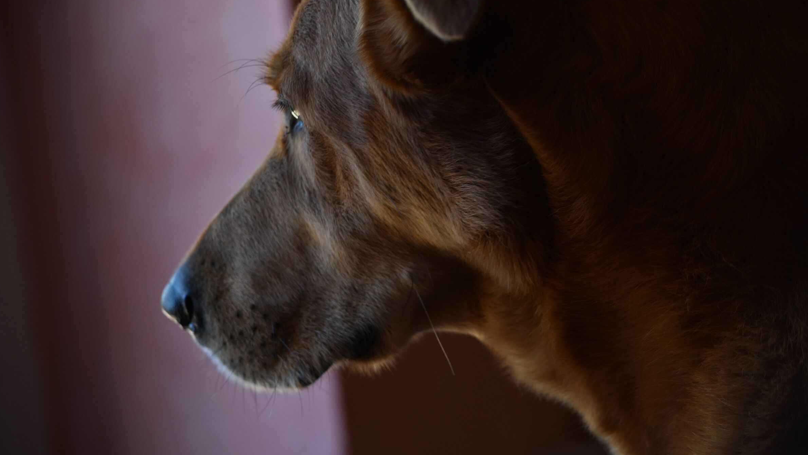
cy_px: 197
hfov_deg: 16.0
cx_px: 402
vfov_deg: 9.0
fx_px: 2882
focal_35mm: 135
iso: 200
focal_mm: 85
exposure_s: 1/125
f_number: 4.5
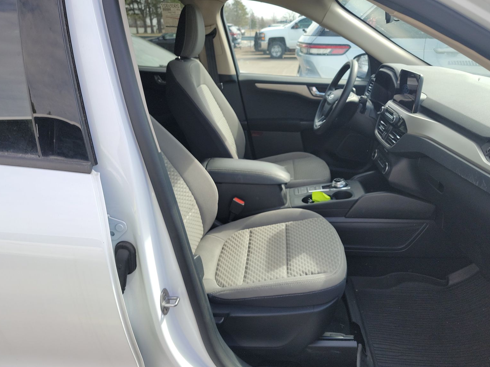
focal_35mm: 25
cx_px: 246
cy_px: 184
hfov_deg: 69.4
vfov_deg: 54.9
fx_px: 354
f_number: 1.8
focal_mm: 6.7
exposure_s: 1/188
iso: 50
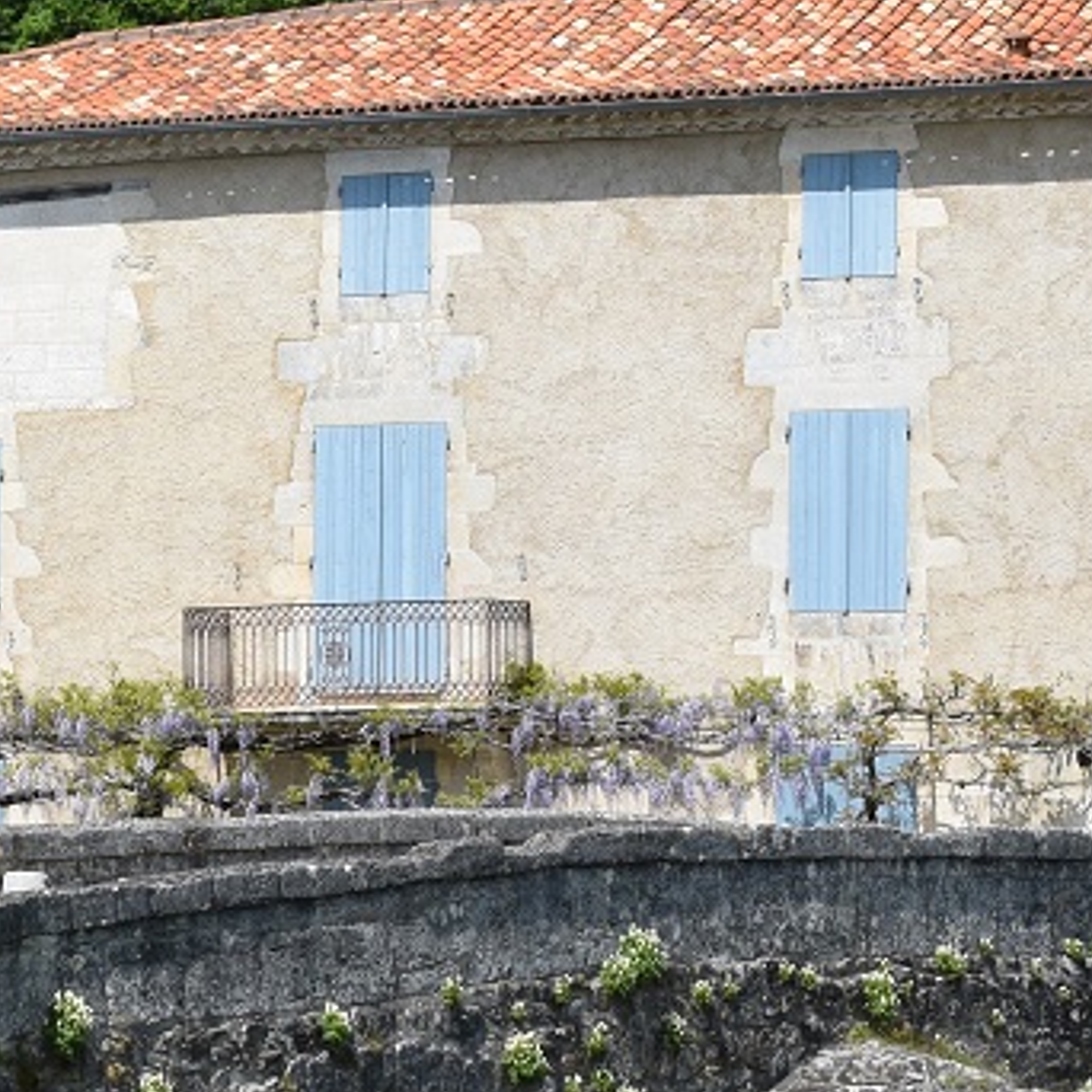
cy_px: 361
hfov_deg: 9.7
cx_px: 163
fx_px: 6389
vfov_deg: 9.8
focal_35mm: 179
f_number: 10
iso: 200
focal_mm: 32
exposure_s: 1/400
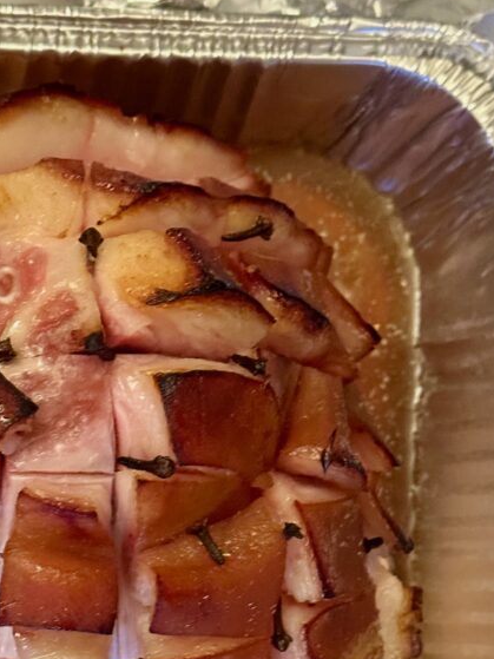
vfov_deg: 21.8
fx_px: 1675
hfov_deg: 16.6
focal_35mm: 88
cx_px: 71
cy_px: 593
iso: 640
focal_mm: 6.86
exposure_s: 1/24
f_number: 1.78
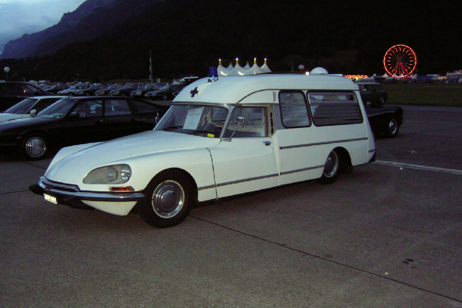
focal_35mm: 38
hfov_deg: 50.7
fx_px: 488
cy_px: 148
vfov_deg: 35.1
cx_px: 230
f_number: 2.8
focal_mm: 5.6
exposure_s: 1/30
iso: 183
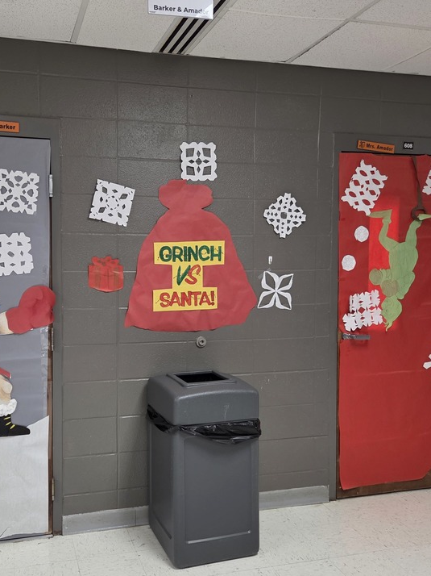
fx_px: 548
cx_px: 155
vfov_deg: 55.4
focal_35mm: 33
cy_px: 282
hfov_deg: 42.5
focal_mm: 5.4
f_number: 1.8
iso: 320
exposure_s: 1/120
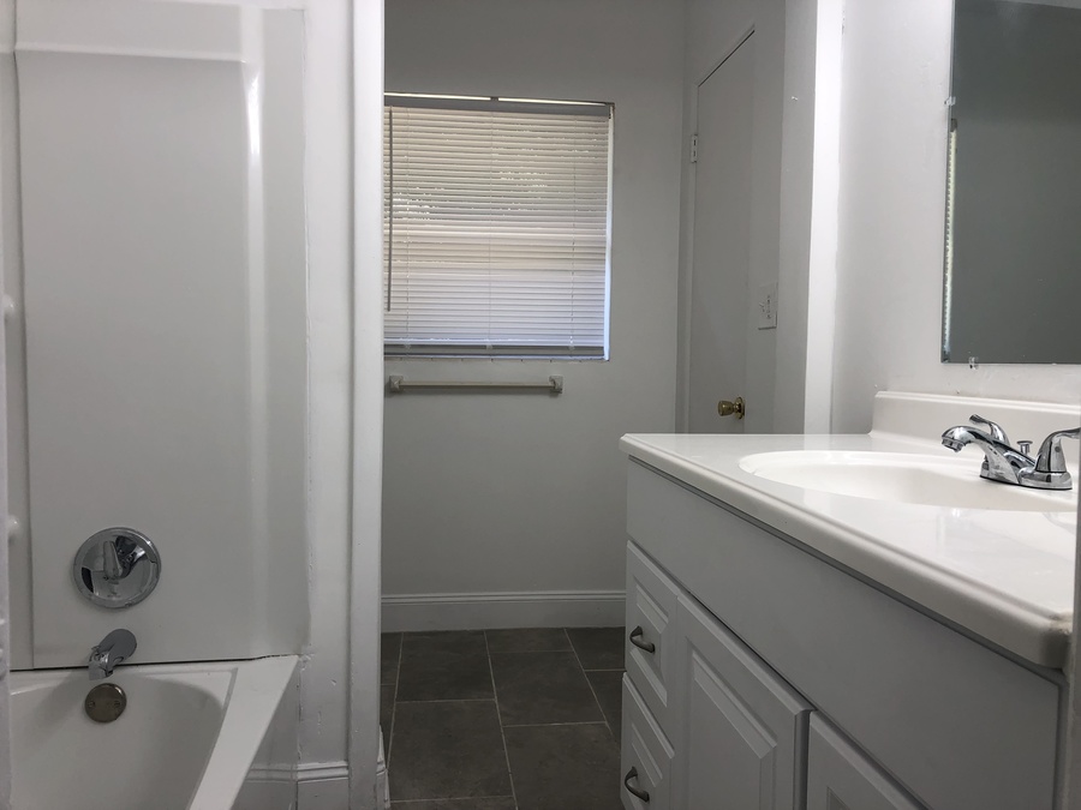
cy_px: 405
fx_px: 874
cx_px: 540
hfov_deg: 63.4
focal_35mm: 28
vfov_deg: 49.7
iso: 32
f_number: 1.8
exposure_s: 1/120
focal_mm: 4
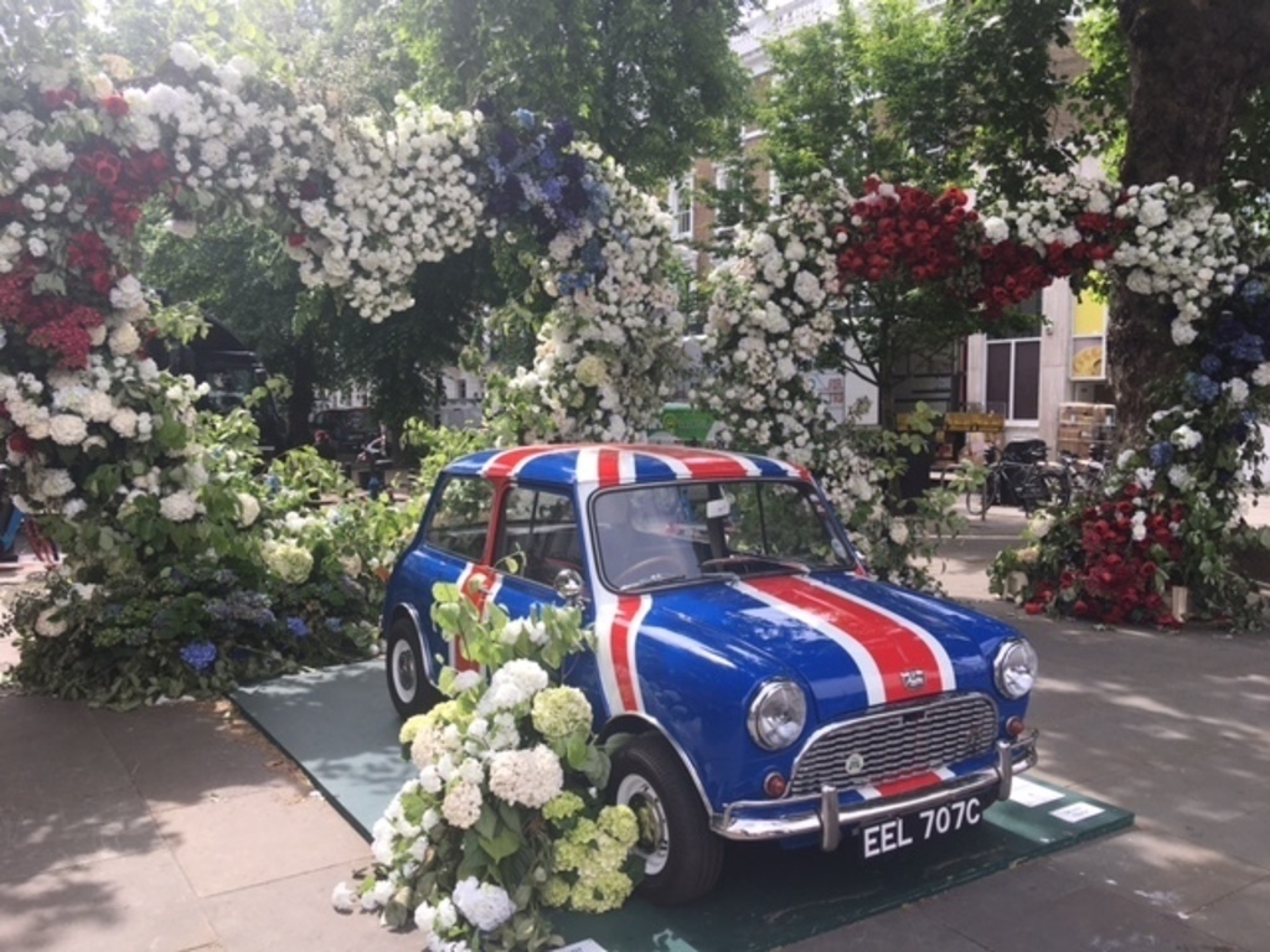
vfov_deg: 48.2
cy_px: 476
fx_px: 1064
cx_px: 635
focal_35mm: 29
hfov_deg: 61.7
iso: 25
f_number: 2.2
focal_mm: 4.15
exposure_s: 1/596
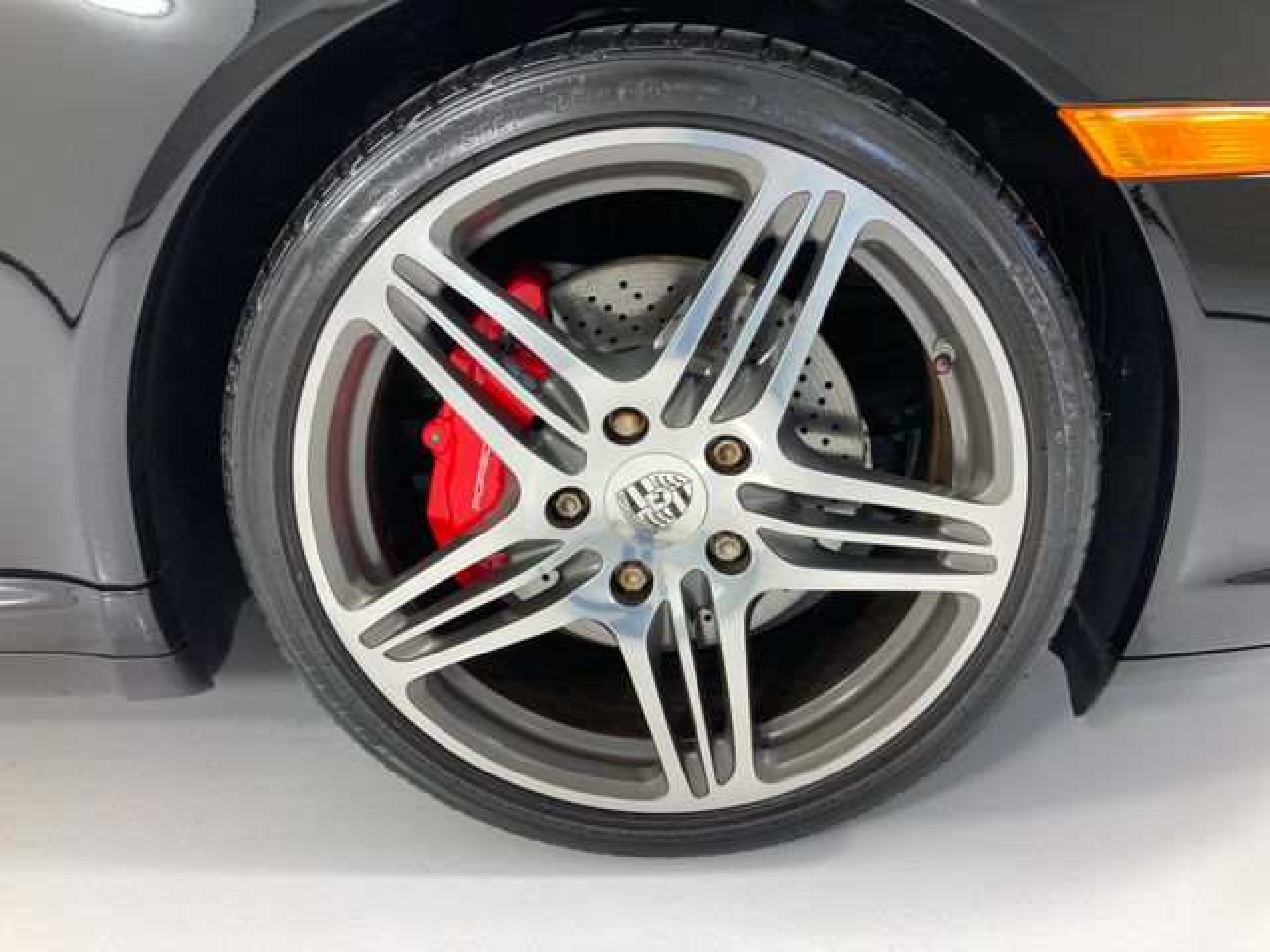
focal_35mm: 28
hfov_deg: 63.4
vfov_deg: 49.7
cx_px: 635
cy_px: 476
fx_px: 1027
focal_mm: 3.99
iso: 32
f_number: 1.8
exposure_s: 1/120
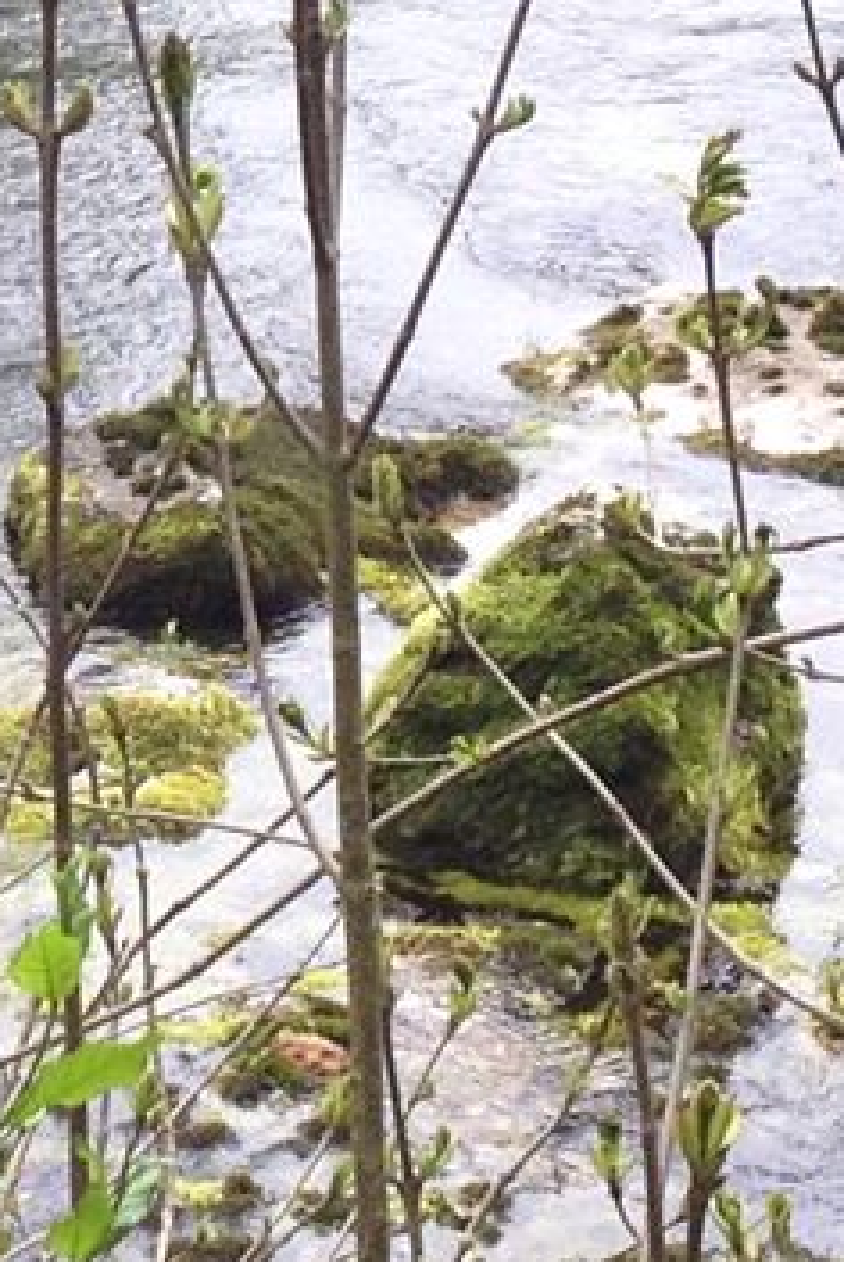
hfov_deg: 6.4
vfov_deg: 9.7
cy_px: 79
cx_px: -494
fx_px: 7405
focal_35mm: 211
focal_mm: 4.28
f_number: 2.4
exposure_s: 1/120
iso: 50
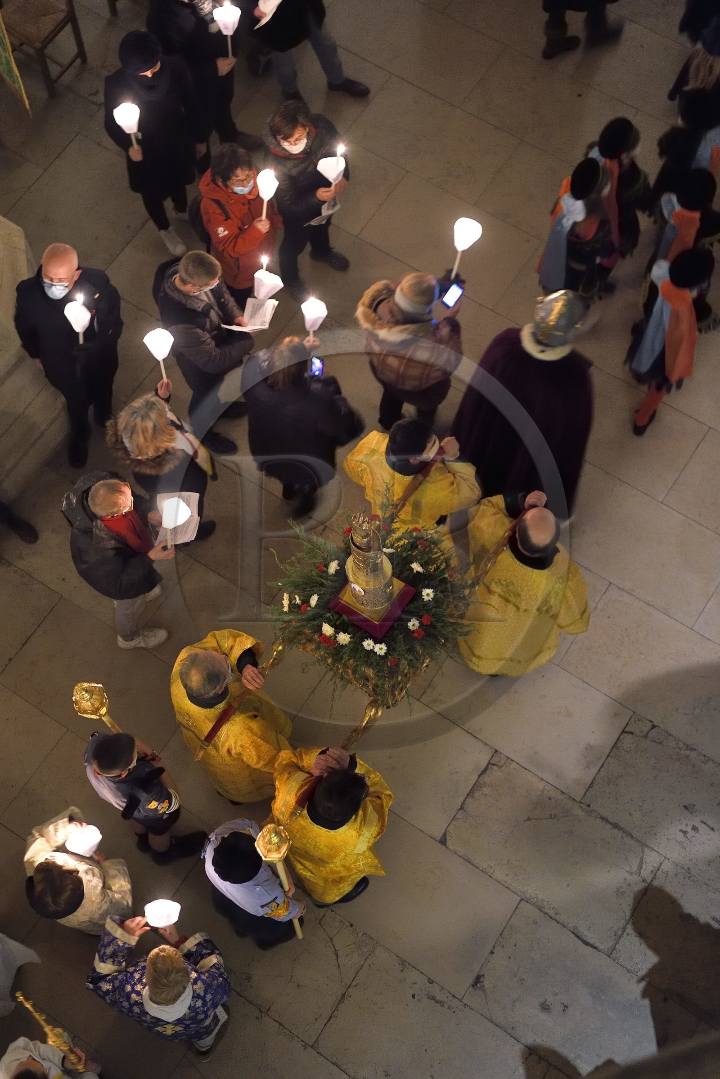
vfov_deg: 41.1
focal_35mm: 48
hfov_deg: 28.1
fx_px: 1440
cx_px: 360
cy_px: 540
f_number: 2.8
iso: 1600
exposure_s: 1/13
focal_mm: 48
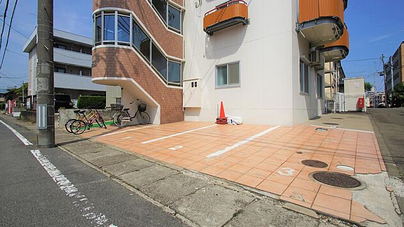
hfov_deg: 99.4
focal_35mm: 16
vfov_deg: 66.8
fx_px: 171
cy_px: 98
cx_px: 205
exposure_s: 1/250
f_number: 11
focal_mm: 10
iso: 100
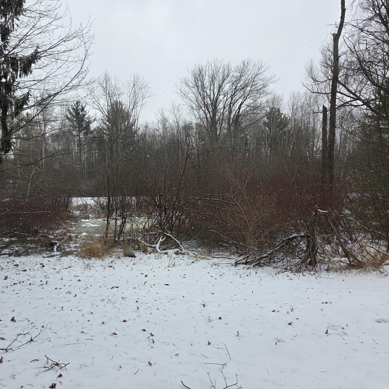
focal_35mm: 28
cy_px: 197
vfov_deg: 57.3
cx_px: 144
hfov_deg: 56.6
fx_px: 356
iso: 40
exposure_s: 1/359
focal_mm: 6.3
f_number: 1.7
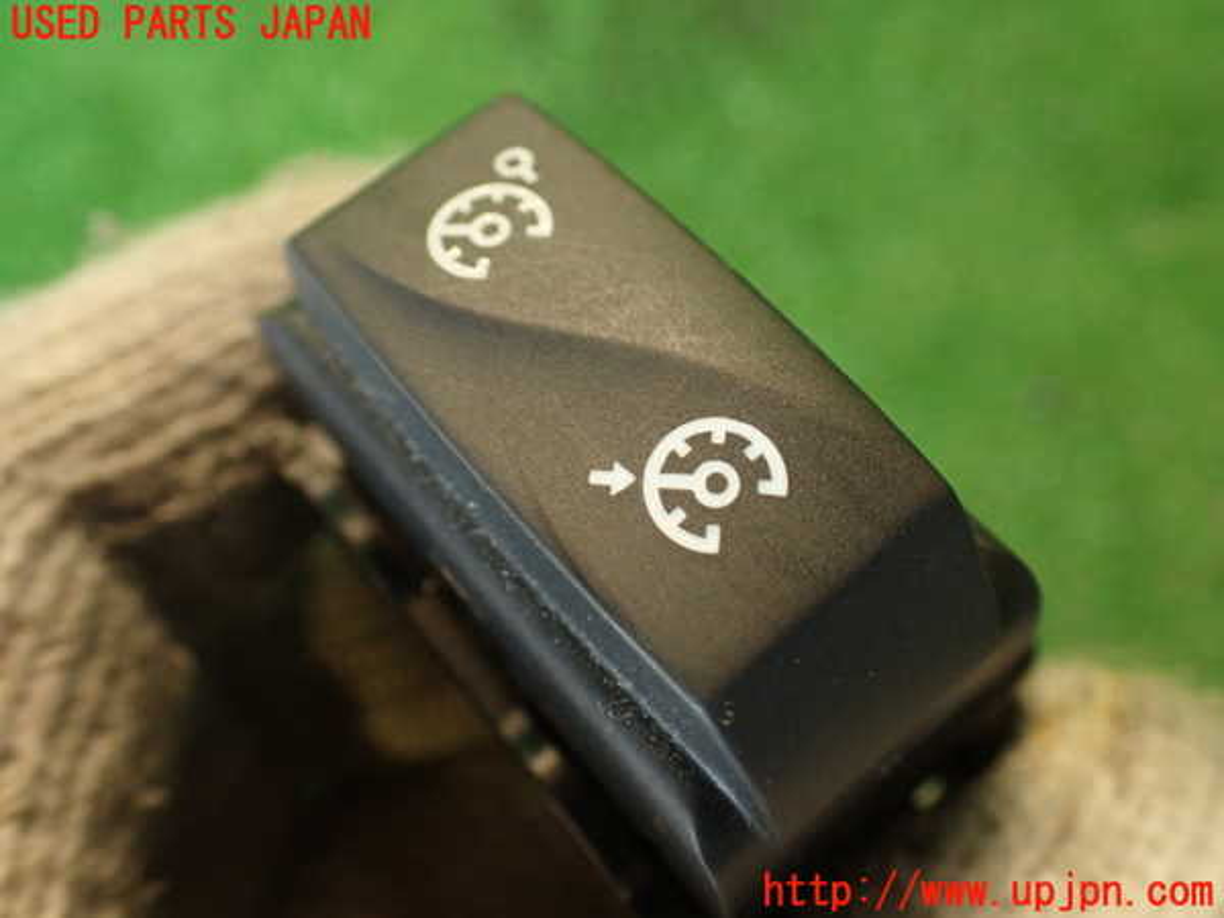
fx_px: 1131
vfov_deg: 44.2
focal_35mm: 32
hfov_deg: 56.8
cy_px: 459
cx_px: 612
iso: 250
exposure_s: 1/30
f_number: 2.4
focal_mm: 5.79
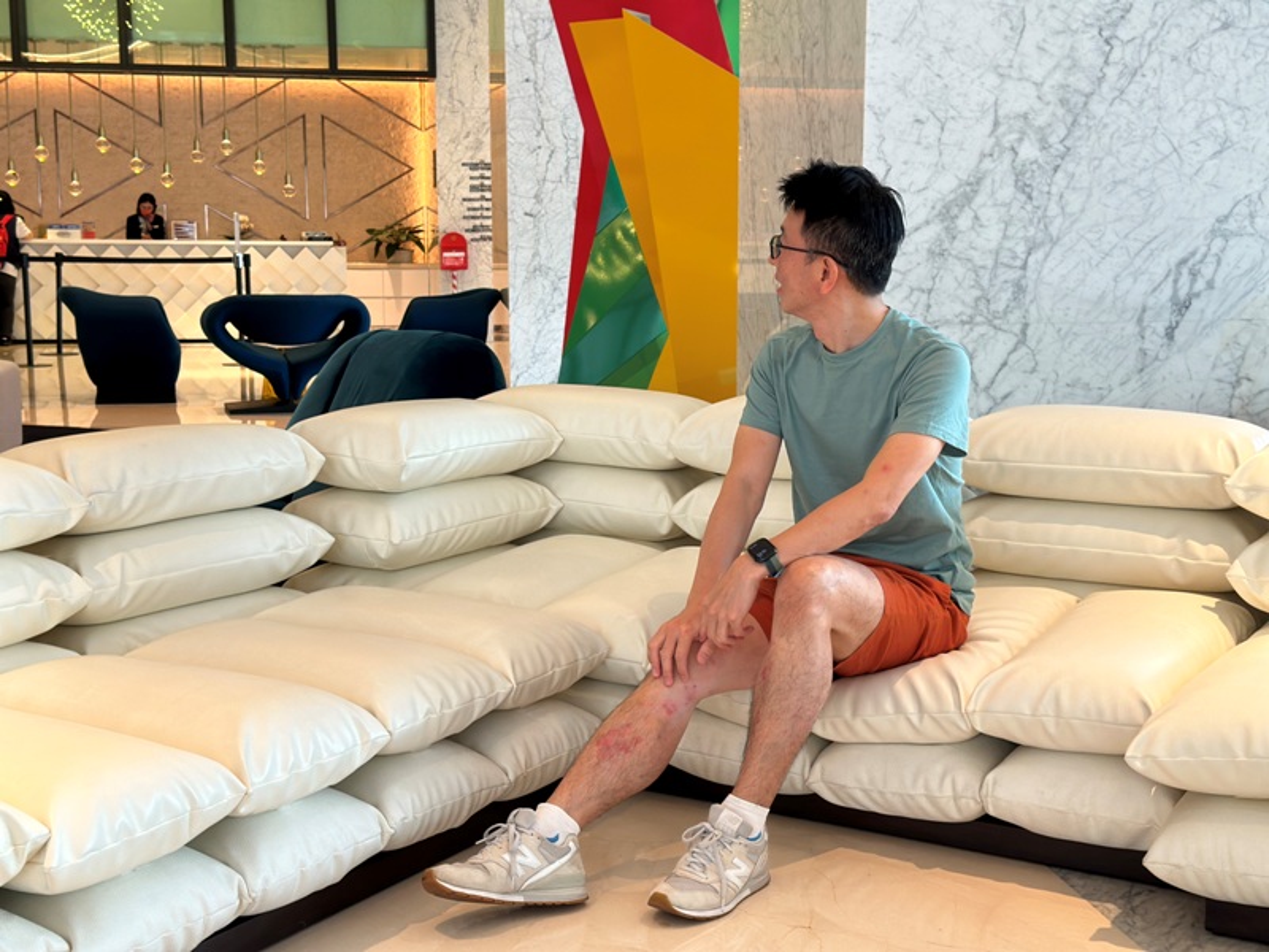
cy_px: 476
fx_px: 1760
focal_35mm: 48
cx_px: 634
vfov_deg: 30.3
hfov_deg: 39.7
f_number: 1.78
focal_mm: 6.86
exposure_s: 1/42
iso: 80
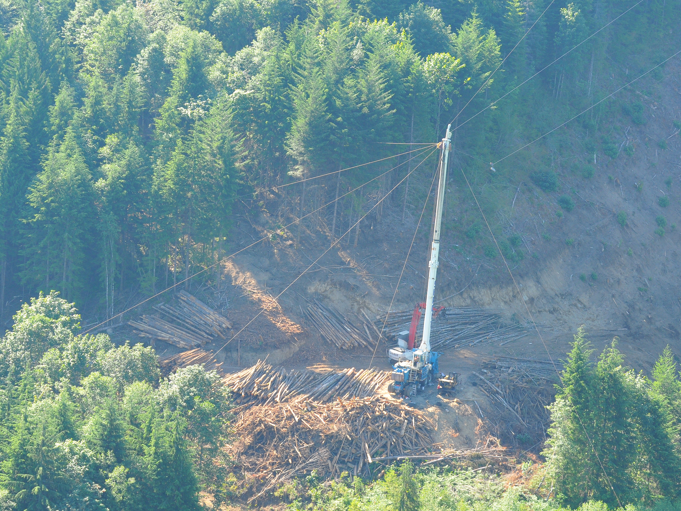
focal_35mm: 131
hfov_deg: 15.1
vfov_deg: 11.3
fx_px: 2577
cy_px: 257
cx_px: 323
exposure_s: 1/200
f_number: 7.1
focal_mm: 80
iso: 500
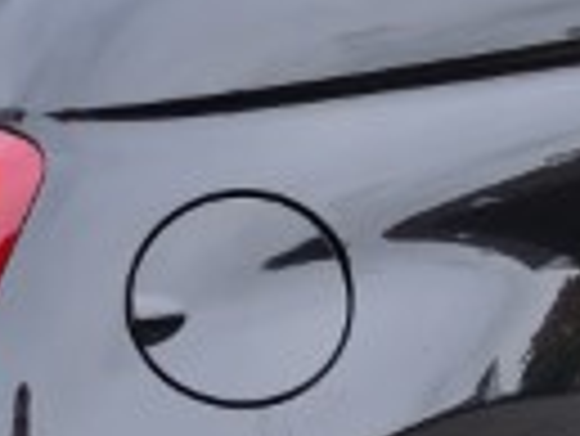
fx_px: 1996
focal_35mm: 119
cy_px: 238
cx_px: 459
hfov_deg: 16.4
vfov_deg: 12.5
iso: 50
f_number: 1.8
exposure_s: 1/100
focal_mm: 6.7
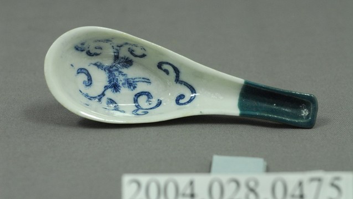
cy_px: 92
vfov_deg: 12.7
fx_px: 889
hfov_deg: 22.4
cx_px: 177
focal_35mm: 95
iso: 1000
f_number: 8
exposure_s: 1/15
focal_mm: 60
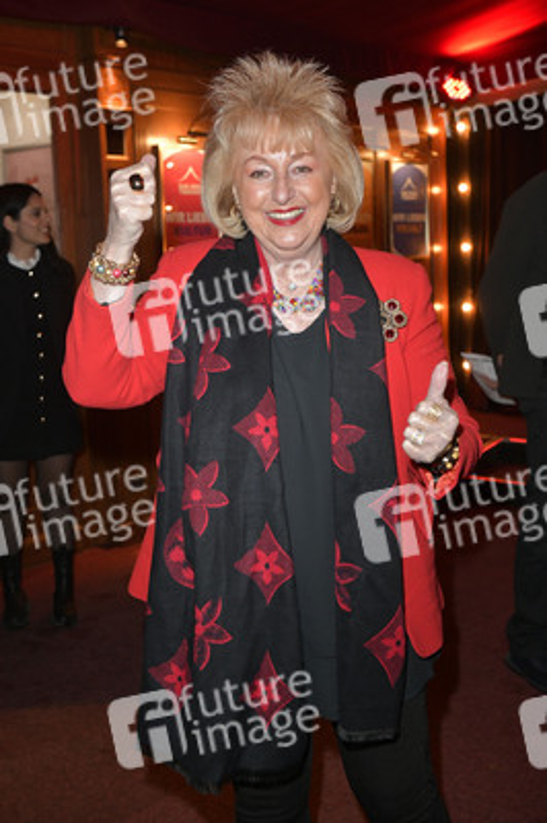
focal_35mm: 42
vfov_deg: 46.4
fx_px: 959
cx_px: 274
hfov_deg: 31.8
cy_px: 412
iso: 2500
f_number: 5.6
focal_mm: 42
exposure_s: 1/200
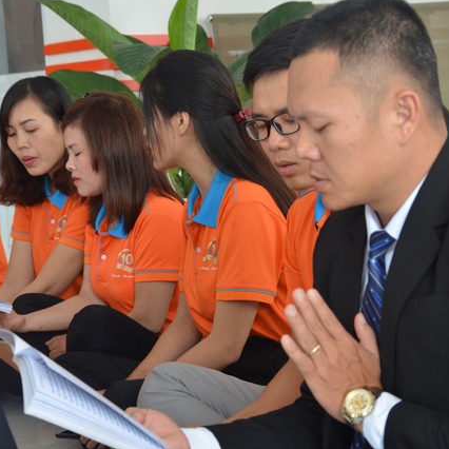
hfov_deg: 17.2
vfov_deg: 17.2
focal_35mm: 101
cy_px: 223
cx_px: 233
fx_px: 1482
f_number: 6.3
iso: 1000
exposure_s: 1/160
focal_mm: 52
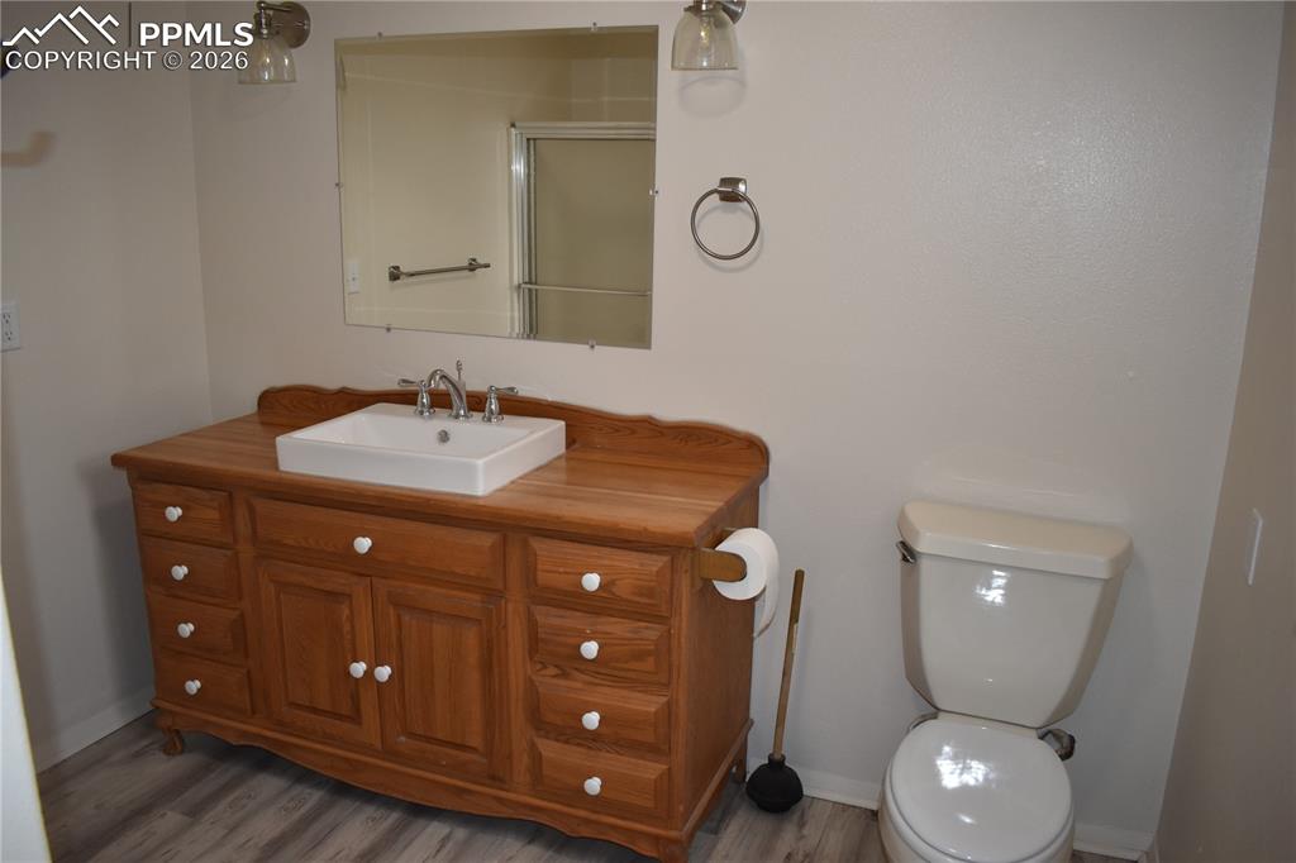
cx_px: 648
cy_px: 432
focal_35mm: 27
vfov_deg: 47.9
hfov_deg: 67.4
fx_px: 972
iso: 800
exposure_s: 1/200
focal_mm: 18
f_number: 4
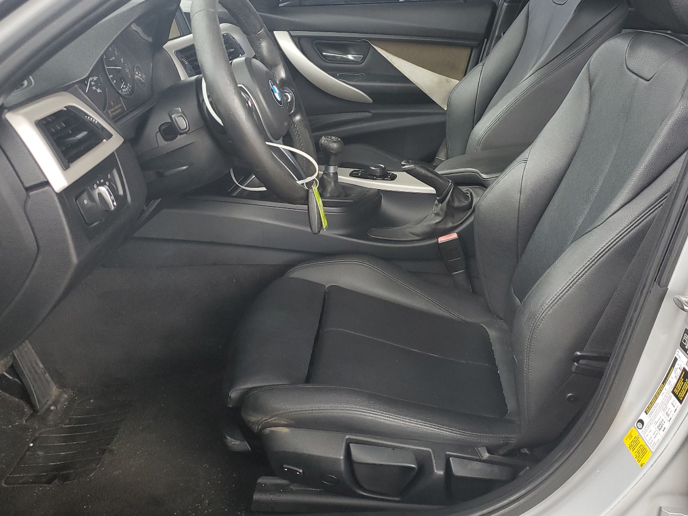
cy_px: 215
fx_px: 656
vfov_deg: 42.8
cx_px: 399
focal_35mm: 33
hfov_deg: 55.1
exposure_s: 1/120
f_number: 1.5
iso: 78
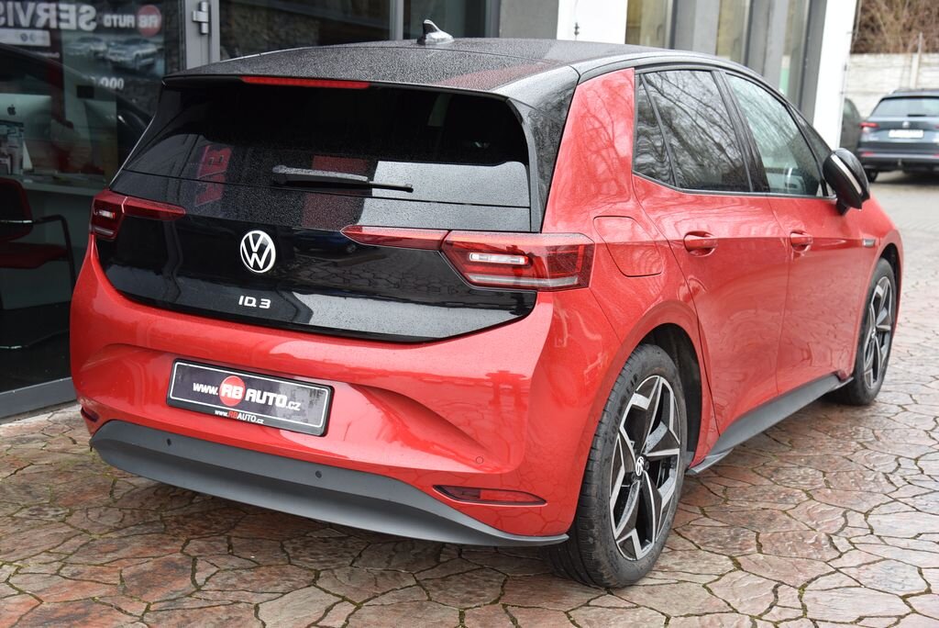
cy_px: 314
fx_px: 1253
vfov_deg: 28.1
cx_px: 470
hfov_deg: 41.1
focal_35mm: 48
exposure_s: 1/80
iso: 500
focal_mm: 48
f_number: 4.5
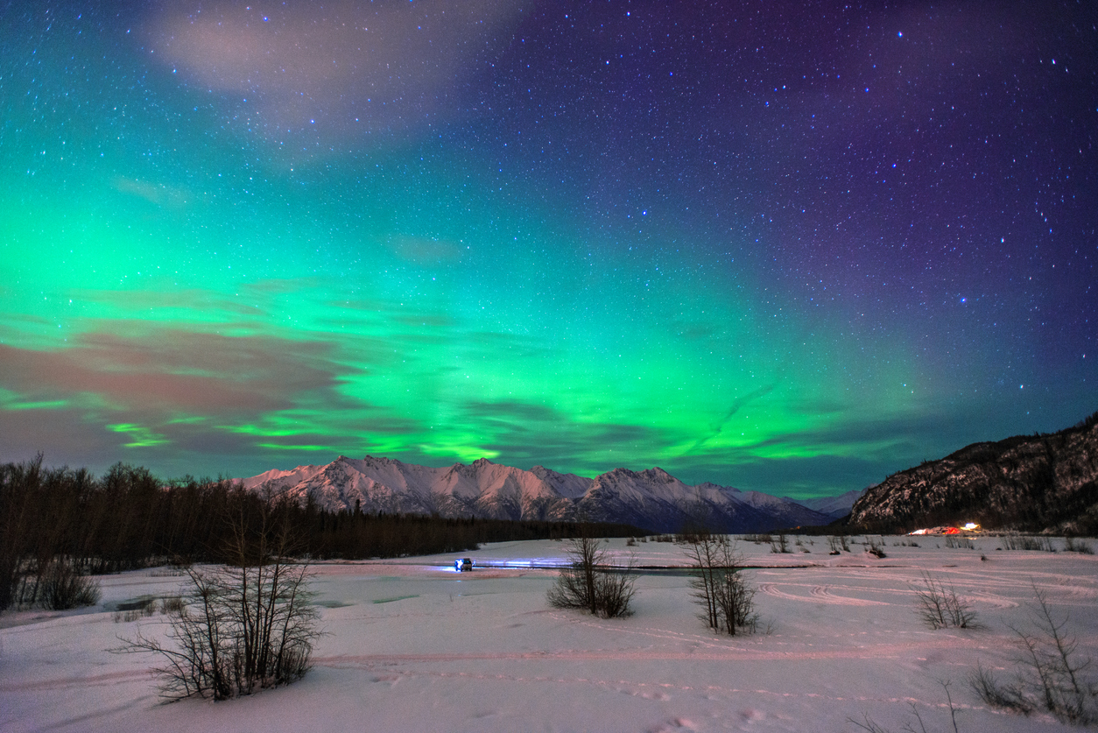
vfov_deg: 70.5
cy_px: 366
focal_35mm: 17
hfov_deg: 93.3
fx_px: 519
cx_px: 549
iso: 1250
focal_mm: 17
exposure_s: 15
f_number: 2.8
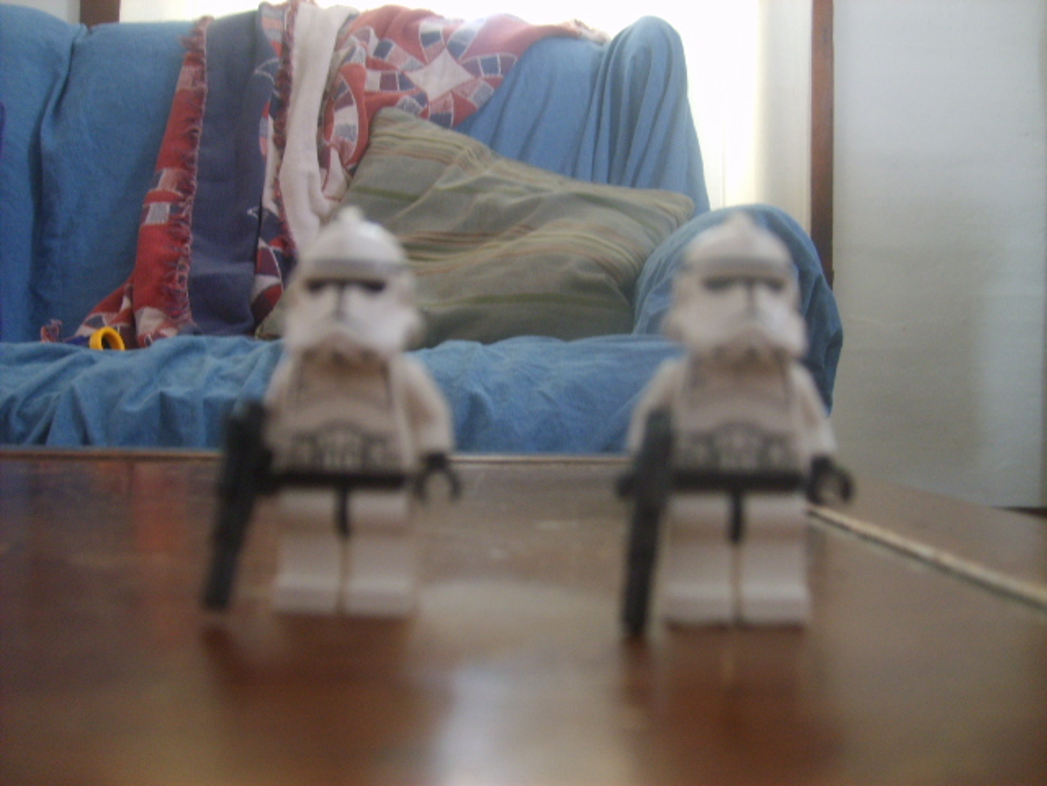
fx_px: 1059
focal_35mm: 35
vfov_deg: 40.7
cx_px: 524
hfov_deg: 52.6
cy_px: 393
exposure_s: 1/3
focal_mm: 5.8
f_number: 2.8
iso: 139
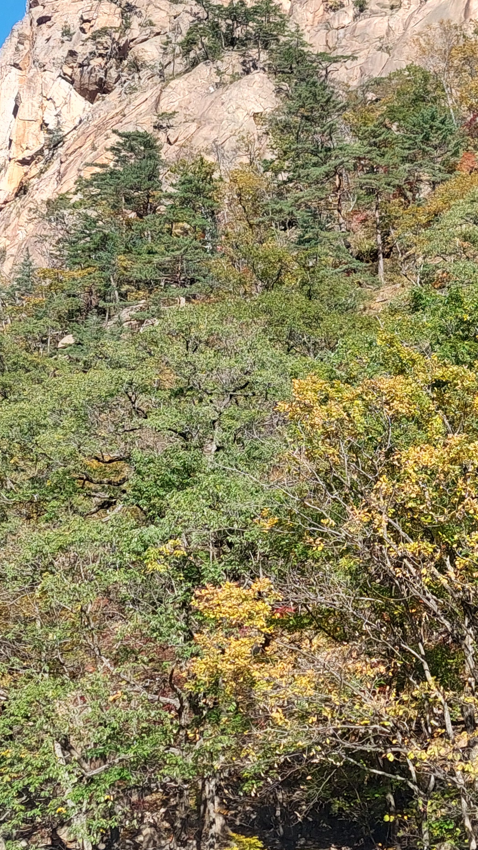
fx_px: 1532
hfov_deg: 17.5
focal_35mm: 68
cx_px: 413
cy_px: 296
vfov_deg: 30.8
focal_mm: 5.23
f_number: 1.8
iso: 40
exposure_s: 1/519
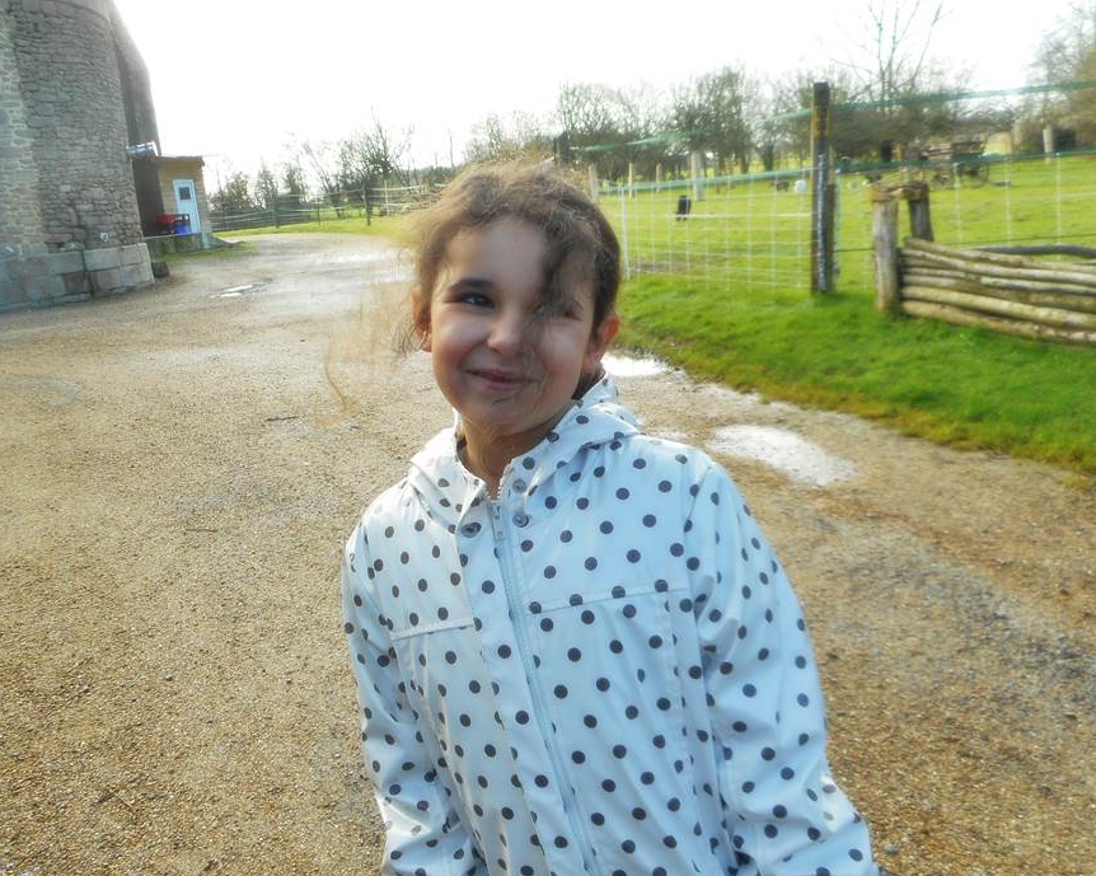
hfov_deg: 60.3
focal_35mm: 29
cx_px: 492
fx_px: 940
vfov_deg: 49.9
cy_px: 445
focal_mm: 4.5
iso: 80
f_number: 3.7
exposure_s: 1/200
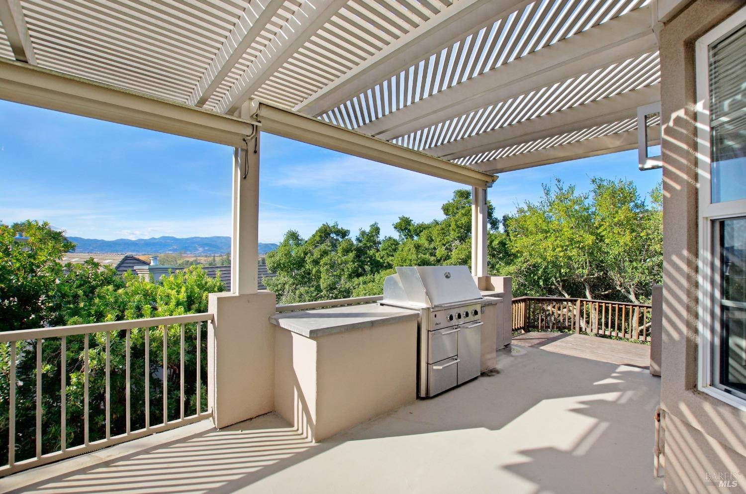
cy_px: 247
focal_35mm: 15
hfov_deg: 100.5
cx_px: 373
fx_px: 310
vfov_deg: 77.1
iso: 100
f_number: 8
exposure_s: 1/250
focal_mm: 10
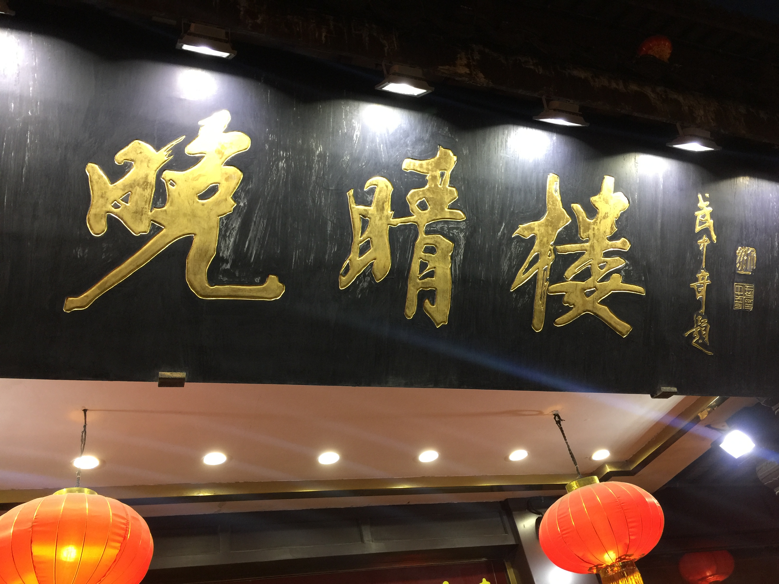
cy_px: 292
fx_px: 653
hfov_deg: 61.7
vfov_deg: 48.2
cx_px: 390
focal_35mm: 29
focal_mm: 4.15
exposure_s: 1/17
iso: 64
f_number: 2.2
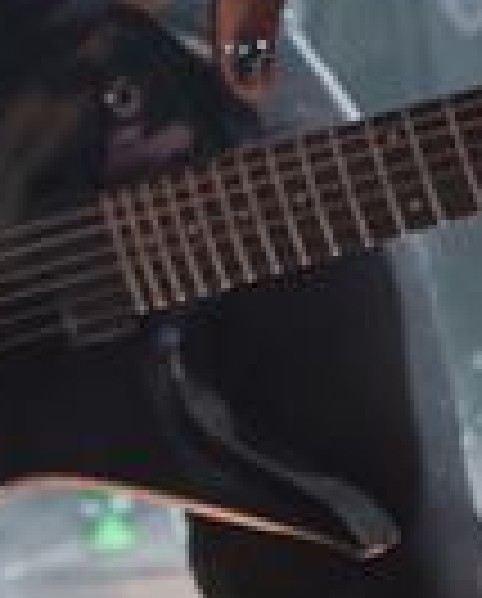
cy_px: -319
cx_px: 2
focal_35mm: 152
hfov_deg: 10.1
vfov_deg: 12.0
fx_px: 2701
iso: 1250
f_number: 4
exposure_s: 1/250
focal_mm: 30
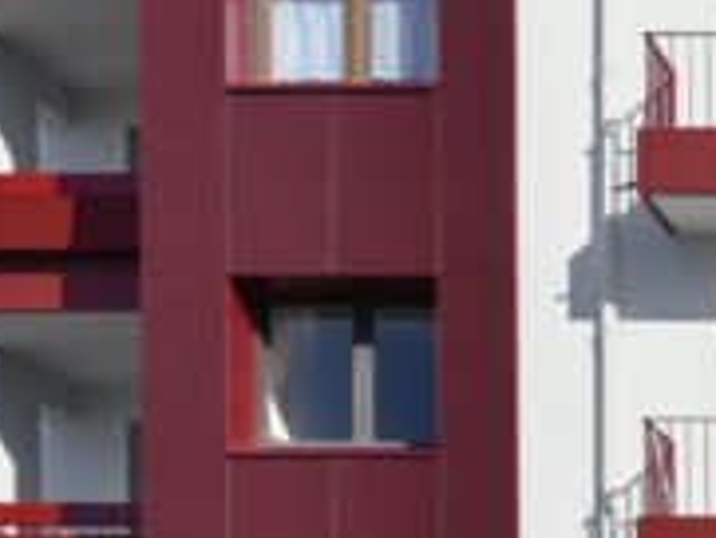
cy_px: 340
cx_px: 1428
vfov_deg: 13.0
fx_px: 2360
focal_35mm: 114
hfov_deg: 14.4
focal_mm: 28
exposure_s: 1/500
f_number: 8
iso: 100
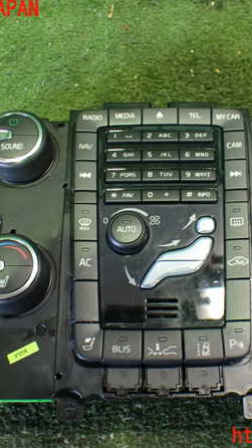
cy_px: 223
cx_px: 158
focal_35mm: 44
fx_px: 522
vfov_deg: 46.4
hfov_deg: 27.0
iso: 800
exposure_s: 1/30
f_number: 2.3
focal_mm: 5.4
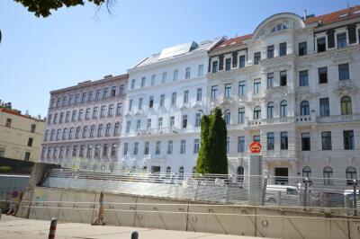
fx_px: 300
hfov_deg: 62.0
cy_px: 120
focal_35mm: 30
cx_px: 180
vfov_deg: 43.5
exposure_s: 1/200
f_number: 7.1
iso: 100
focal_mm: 20
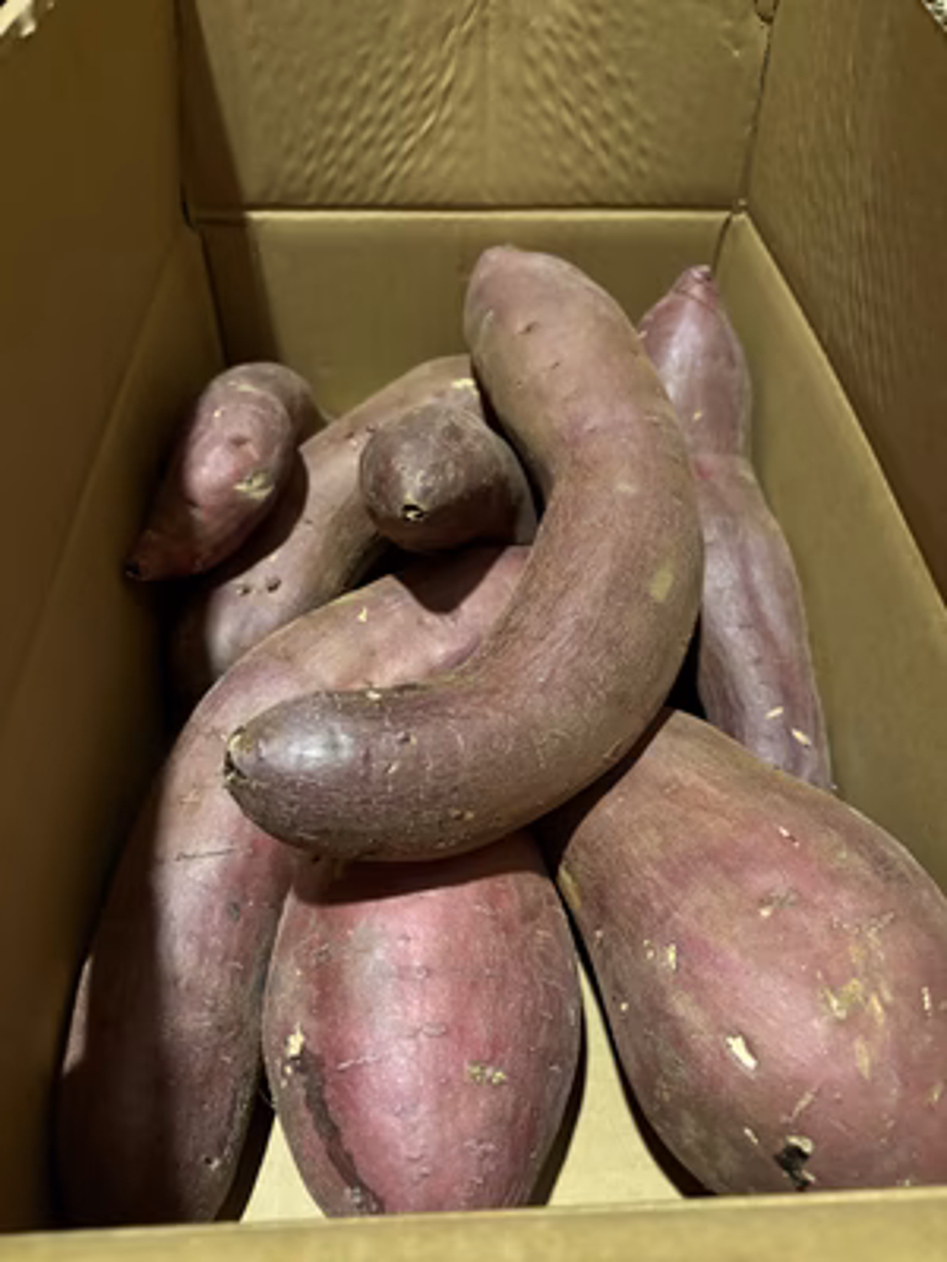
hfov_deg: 53.1
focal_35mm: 26
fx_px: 948
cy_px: 631
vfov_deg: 67.3
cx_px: 474
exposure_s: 1/25
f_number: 1.6
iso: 640
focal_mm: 5.96
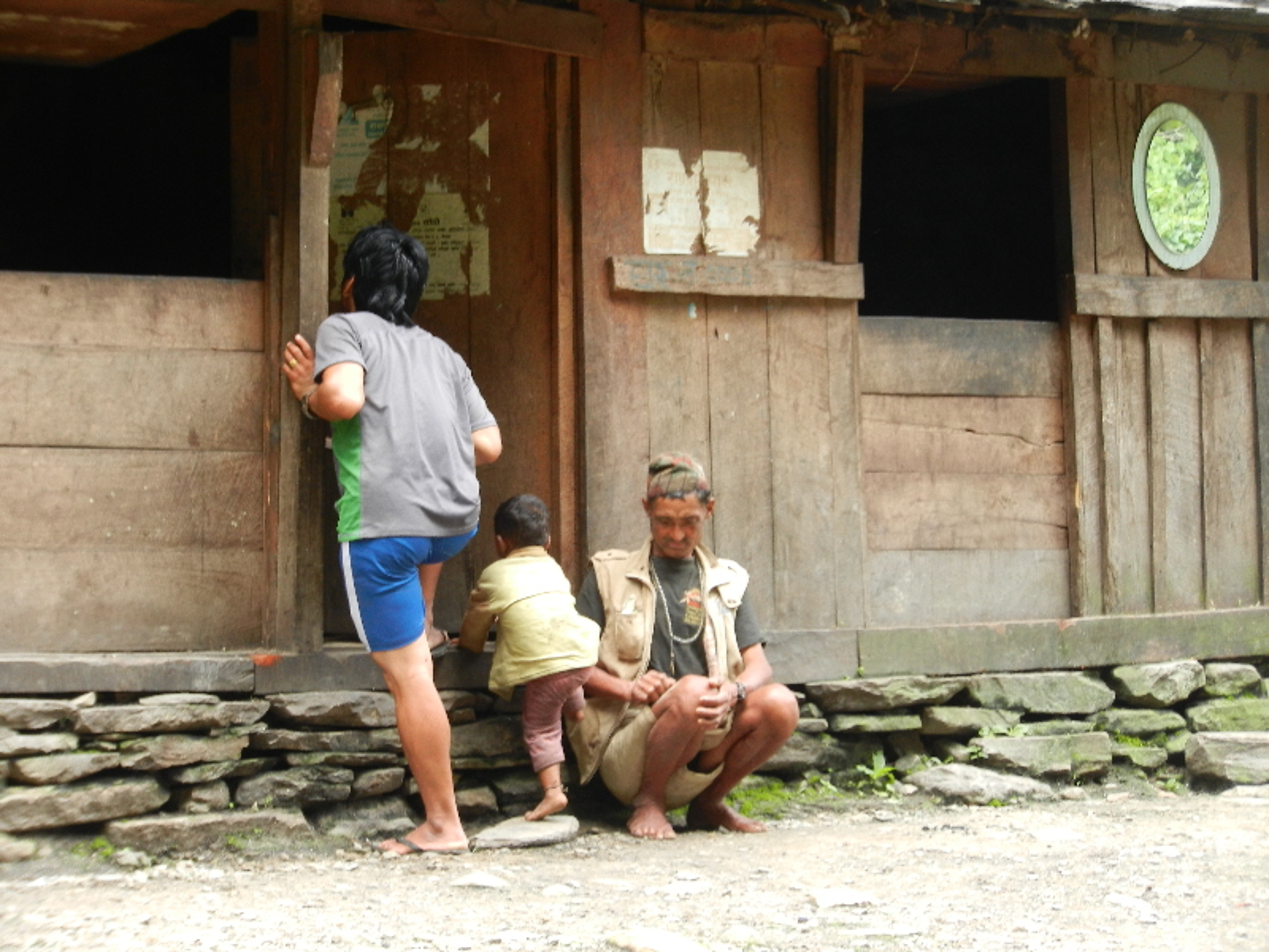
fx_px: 4509
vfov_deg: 12.0
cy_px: 476
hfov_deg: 16.0
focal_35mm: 123
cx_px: 634
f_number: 5.1
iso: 200
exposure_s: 1/60
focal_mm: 22.2
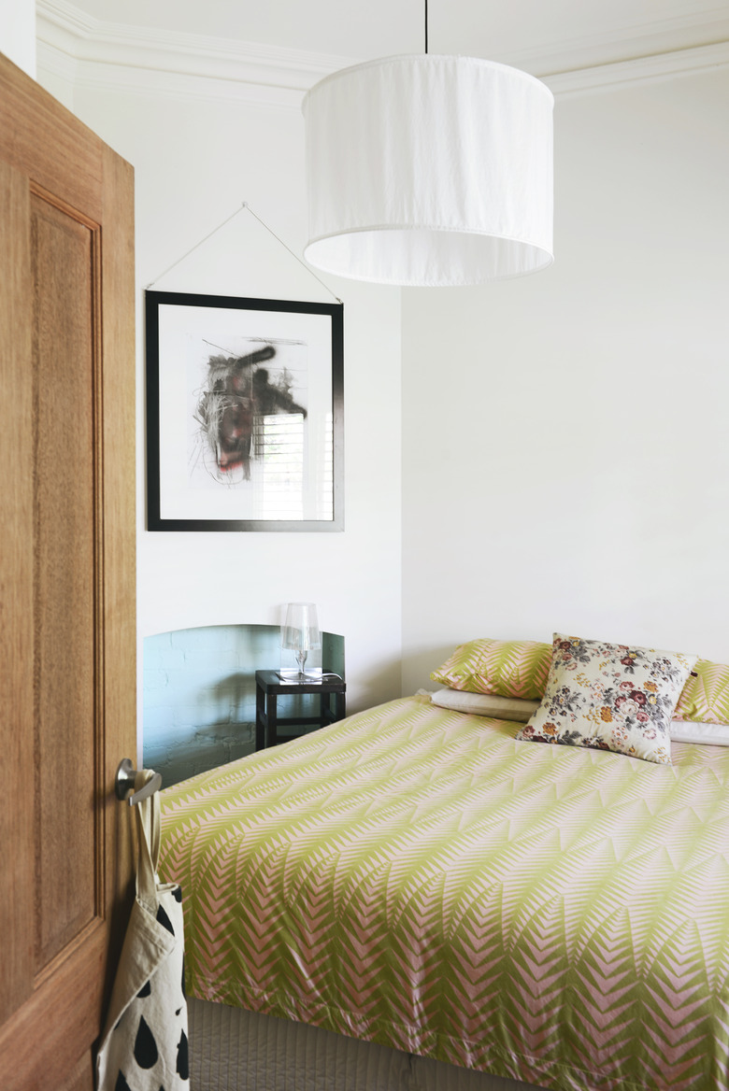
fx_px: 971
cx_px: 364
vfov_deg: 58.7
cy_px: 546
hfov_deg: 41.2
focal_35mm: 32
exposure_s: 1/4
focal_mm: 32
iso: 125
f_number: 8
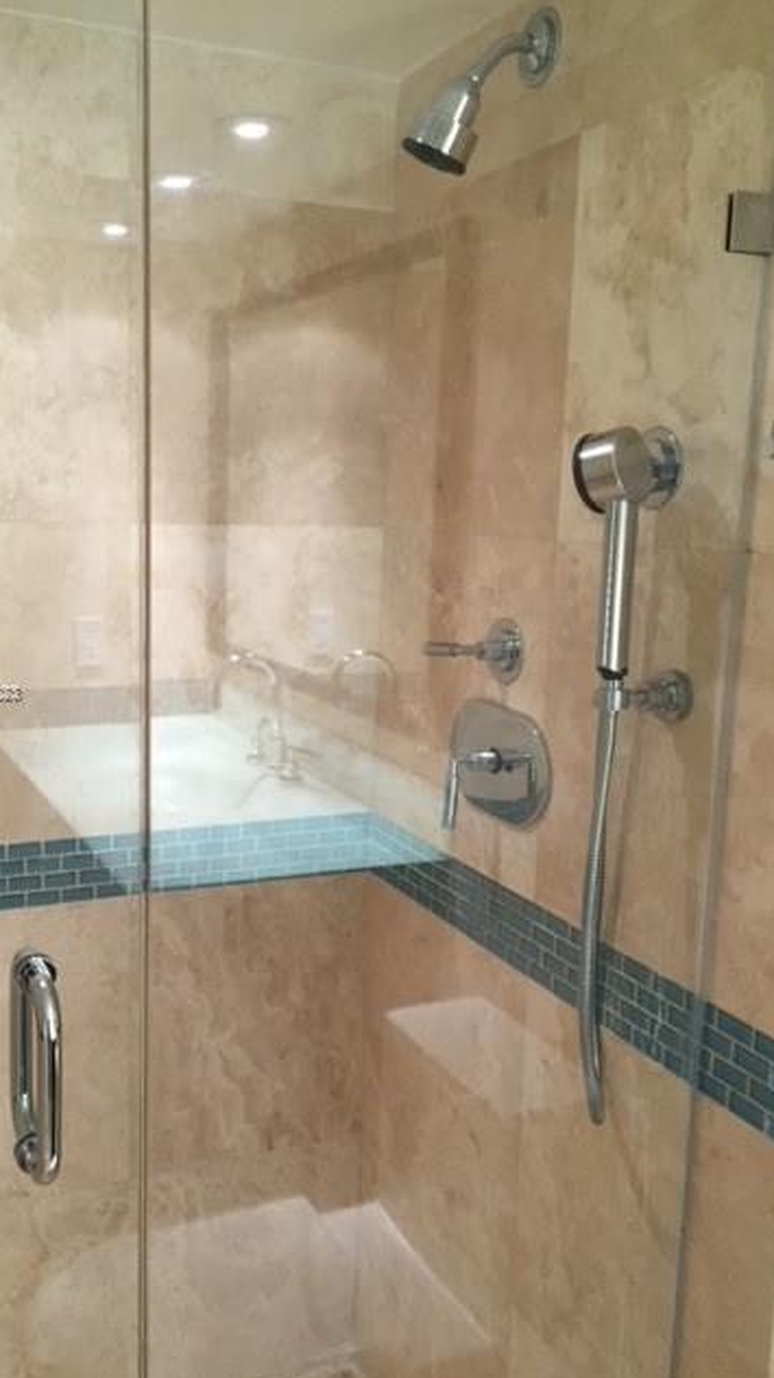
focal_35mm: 32
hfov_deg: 36.4
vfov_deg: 61.0
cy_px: 693
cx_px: 292
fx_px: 1169
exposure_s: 1/30
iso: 125
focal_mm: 4.15
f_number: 2.2
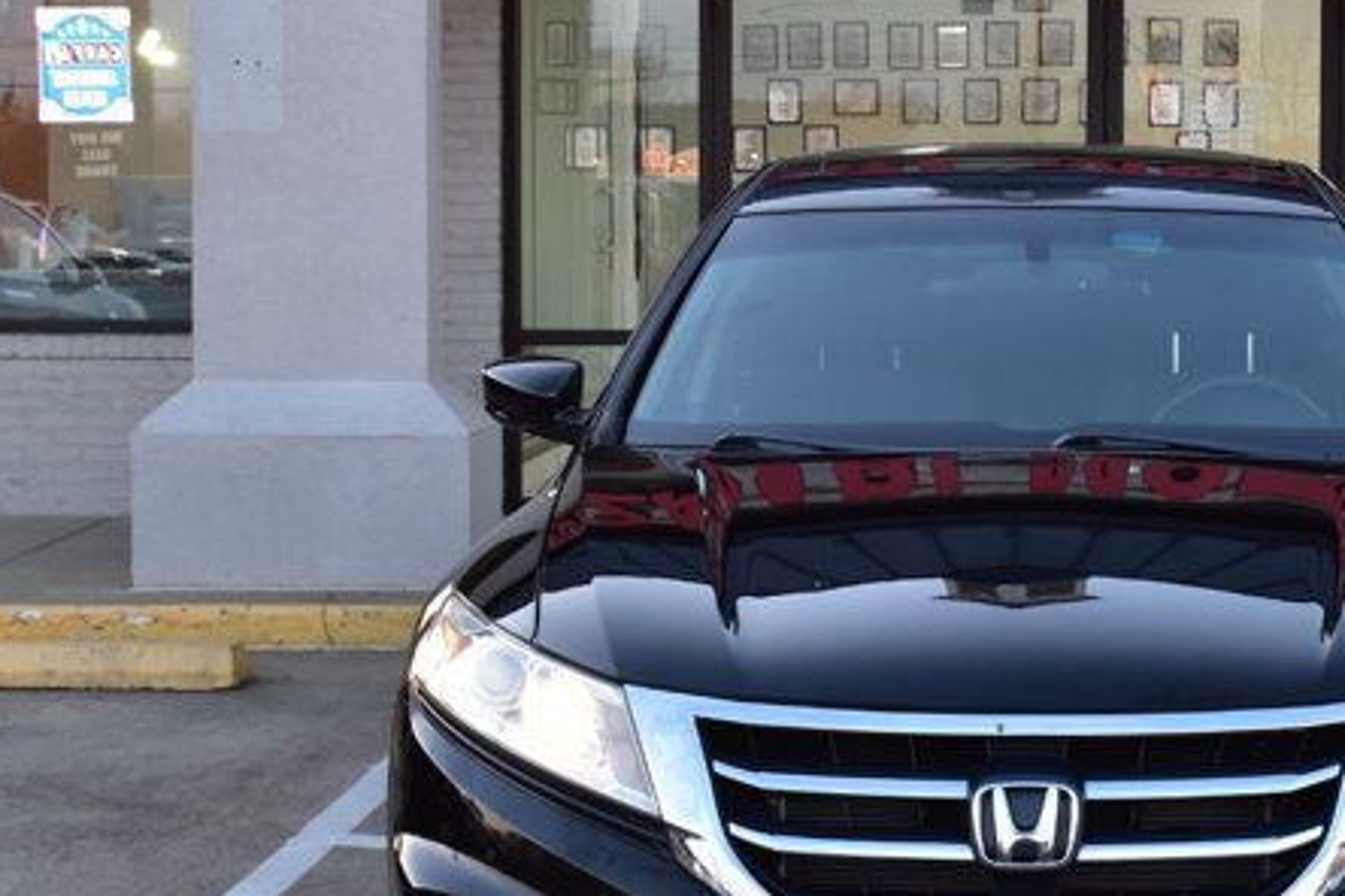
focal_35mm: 83
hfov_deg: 24.0
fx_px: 3101
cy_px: 384
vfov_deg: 16.4
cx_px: 1103
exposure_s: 1/50
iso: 400
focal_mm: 24
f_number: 8
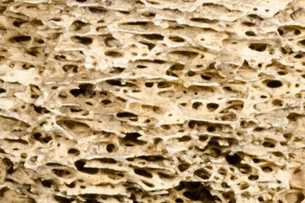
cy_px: 67
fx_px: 2149
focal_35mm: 254
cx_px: 256
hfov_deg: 8.1
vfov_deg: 5.4
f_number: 32
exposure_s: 1/2
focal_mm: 60
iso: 220
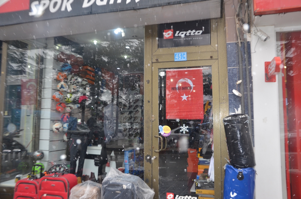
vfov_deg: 39.8
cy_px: 100
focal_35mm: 33
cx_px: 150
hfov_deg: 57.3
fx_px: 275
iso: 320
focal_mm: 22
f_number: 3.8
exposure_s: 1/125
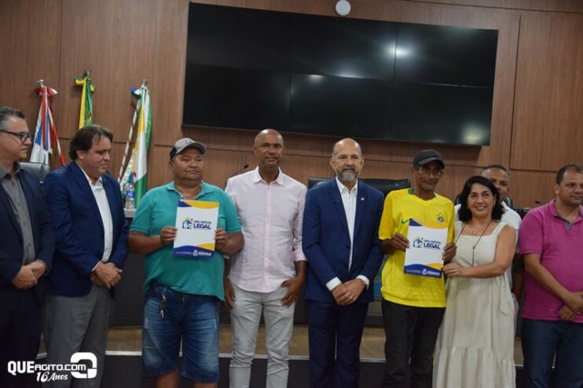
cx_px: 292
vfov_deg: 22.6
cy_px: 194
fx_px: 971
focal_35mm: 60
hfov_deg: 33.4
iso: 1400
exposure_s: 1/60
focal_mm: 40
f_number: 4.5
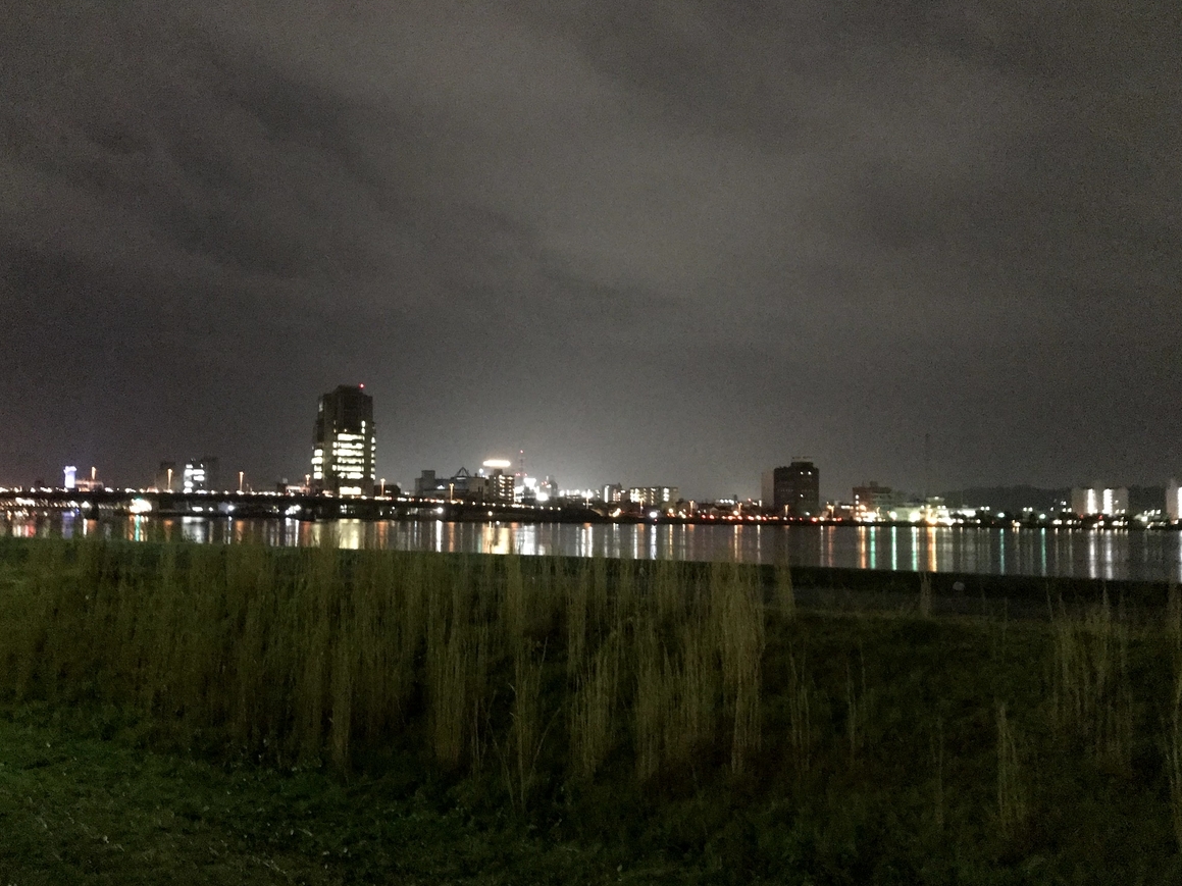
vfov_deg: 48.2
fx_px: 990
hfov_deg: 61.7
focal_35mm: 29
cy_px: 456
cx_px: 571
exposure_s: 1/4
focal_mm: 3.99
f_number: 1.8
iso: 640
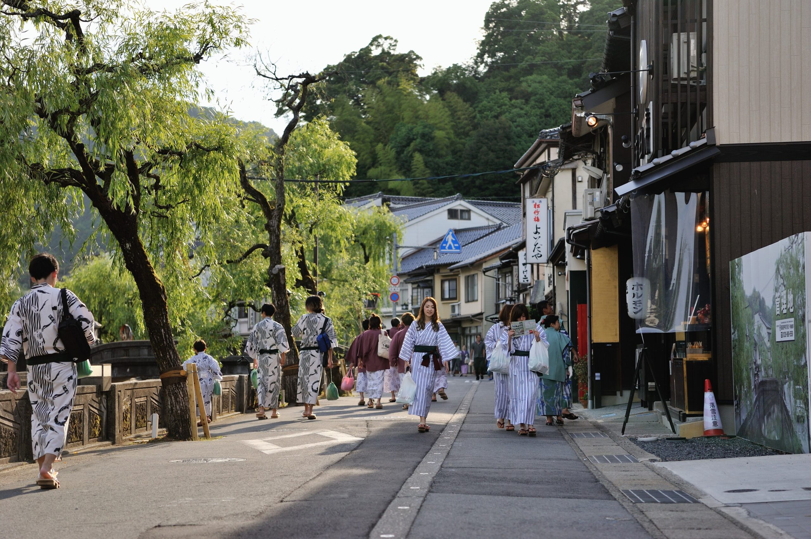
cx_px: 406
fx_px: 1576
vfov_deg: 19.4
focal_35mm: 70
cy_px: 270
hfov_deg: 28.9
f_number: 2.8
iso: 200
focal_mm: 70
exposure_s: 1/1600
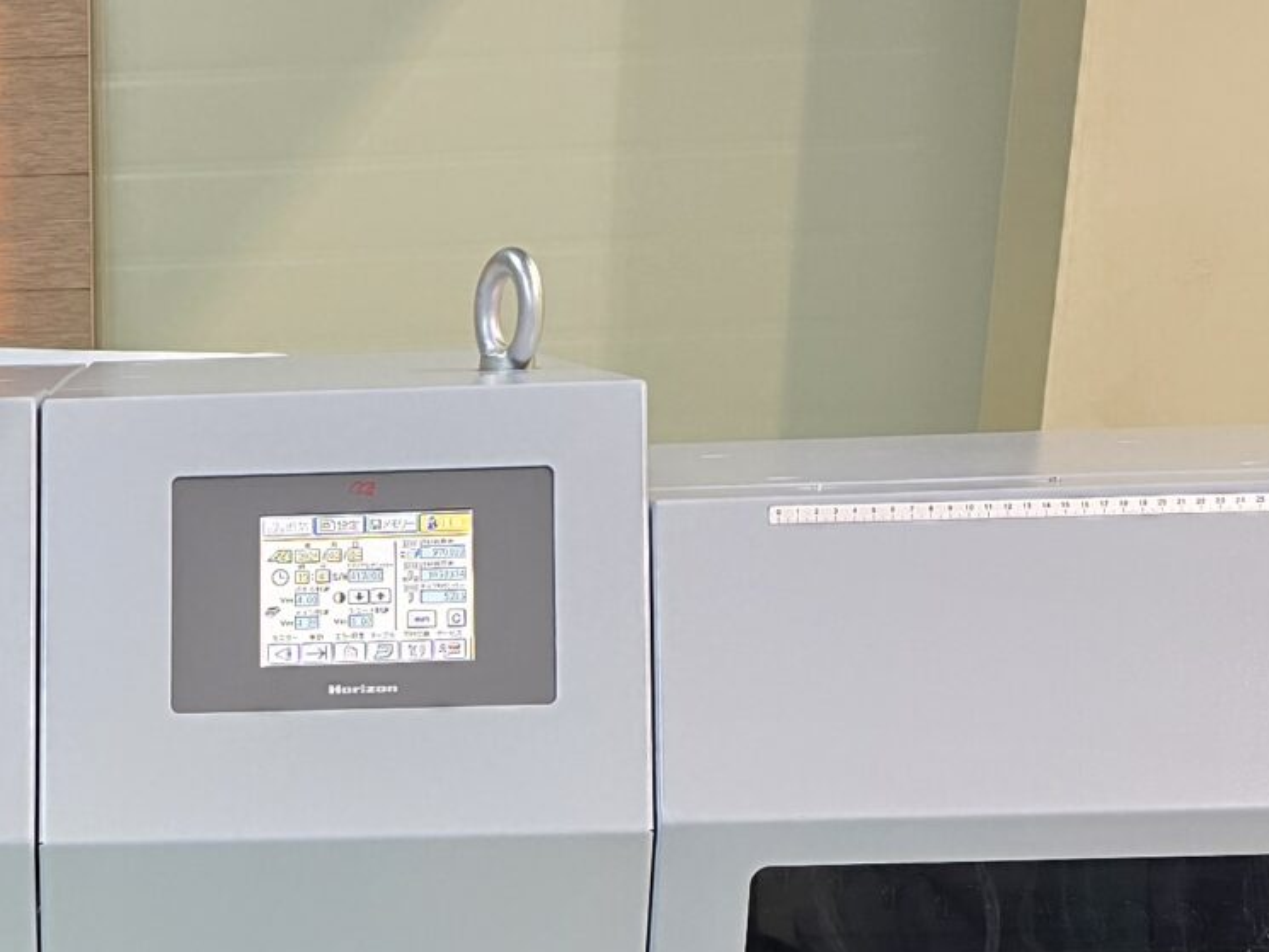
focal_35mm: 79
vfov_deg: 16.5
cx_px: -14
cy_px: 1540
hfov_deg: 23.6
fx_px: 2897
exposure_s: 1/120
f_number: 1.7
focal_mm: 6.3
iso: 400
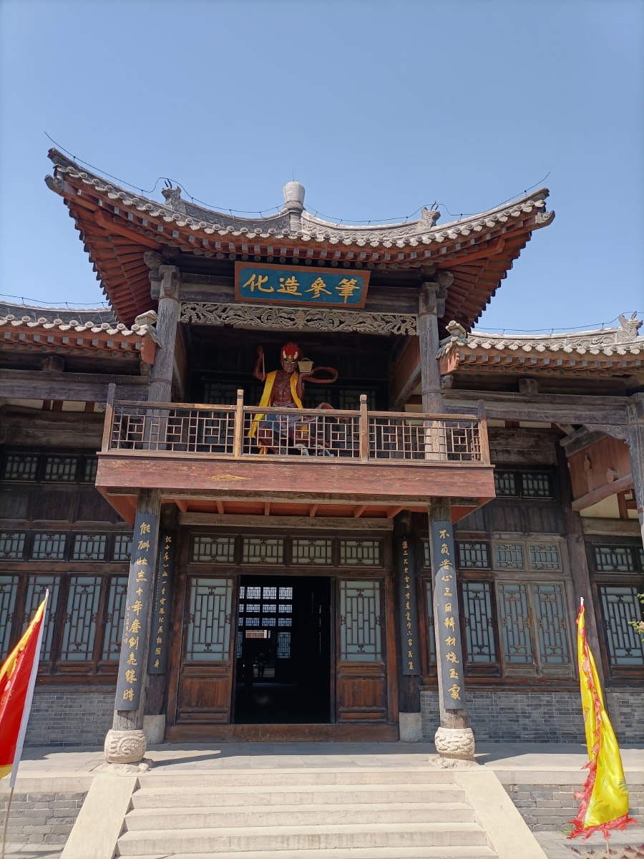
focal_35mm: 26
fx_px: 645
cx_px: 322
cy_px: 430
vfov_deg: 67.3
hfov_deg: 53.1
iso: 100
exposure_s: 1/686
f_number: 1.8
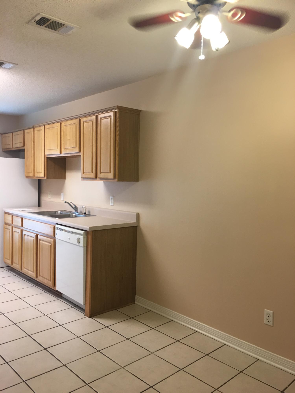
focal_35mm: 29
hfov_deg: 48.2
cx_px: 148
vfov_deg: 61.7
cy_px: 196
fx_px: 330
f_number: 2.2
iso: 32
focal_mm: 4.15
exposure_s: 1/15
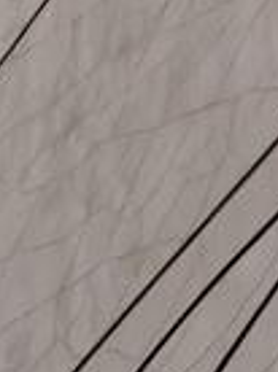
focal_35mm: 196
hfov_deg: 7.3
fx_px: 2105
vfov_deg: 7.9
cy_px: 1303
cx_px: -291
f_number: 1.9
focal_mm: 5.52
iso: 50
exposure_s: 1/1667
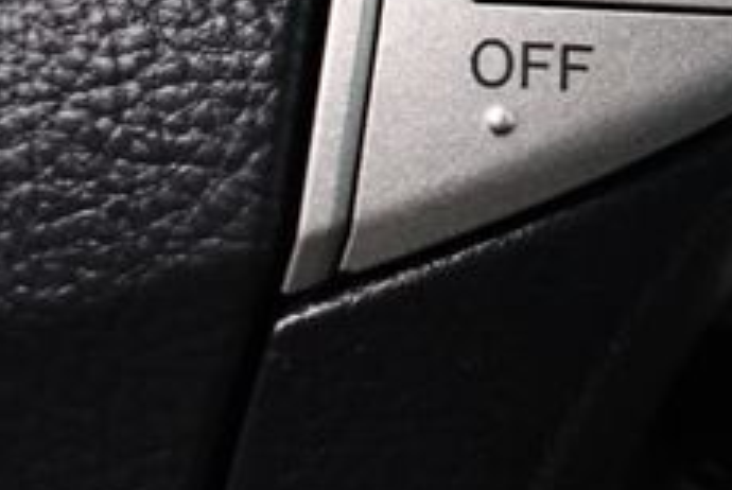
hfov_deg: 18.7
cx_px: 987
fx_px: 2036
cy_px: -32
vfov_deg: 13.5
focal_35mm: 100
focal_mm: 18
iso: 3200
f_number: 3.5
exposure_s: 1/80
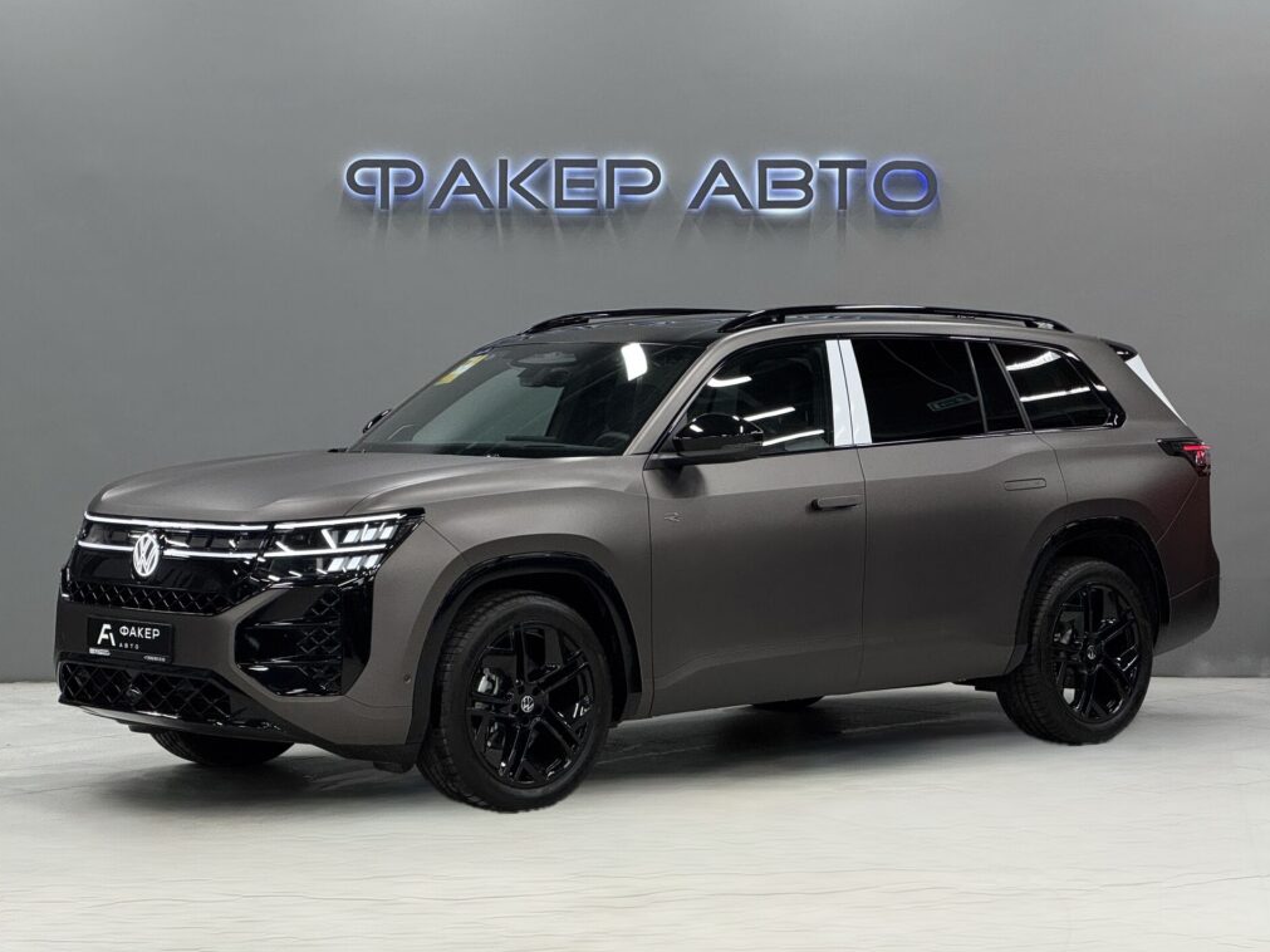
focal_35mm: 78
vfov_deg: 18.9
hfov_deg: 25.0
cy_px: 471
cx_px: 634
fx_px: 2861
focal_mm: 9
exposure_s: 1/60
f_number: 2.8
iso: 200
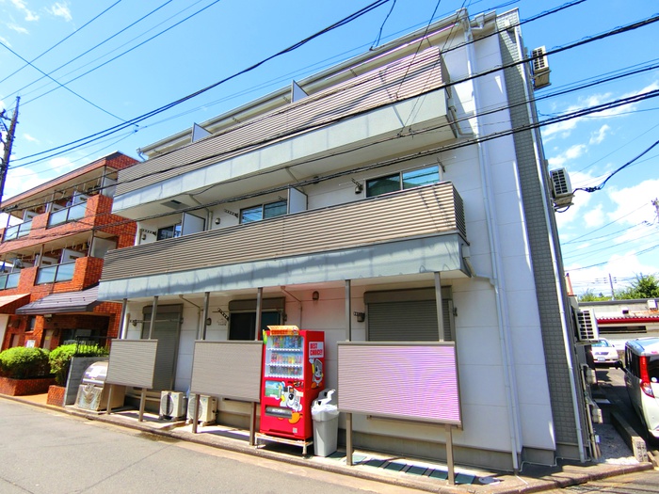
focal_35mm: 19
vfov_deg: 68.7
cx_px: 330
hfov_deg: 84.7
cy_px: 247
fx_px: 362
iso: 80
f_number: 6.9
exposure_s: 1/250
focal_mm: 4.06
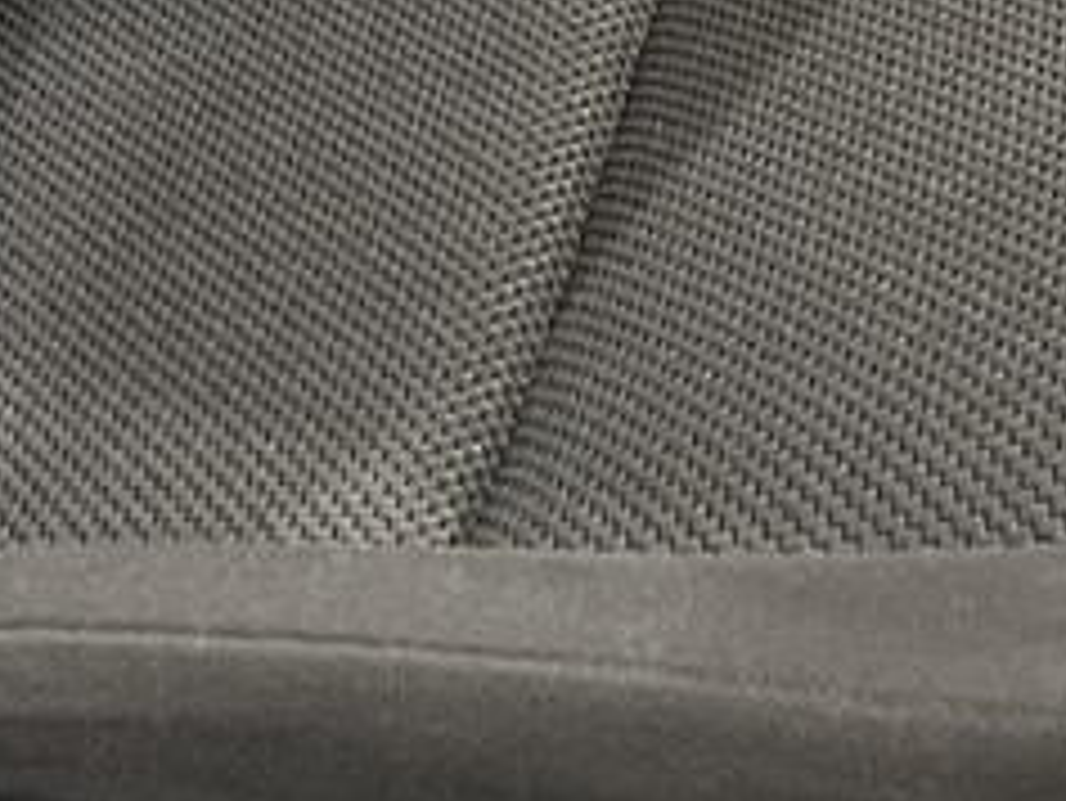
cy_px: -972
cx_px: 589
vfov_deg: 8.7
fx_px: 4868
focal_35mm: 158
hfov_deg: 12.5
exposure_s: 1/50
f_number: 1.6
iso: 80
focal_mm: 4.2
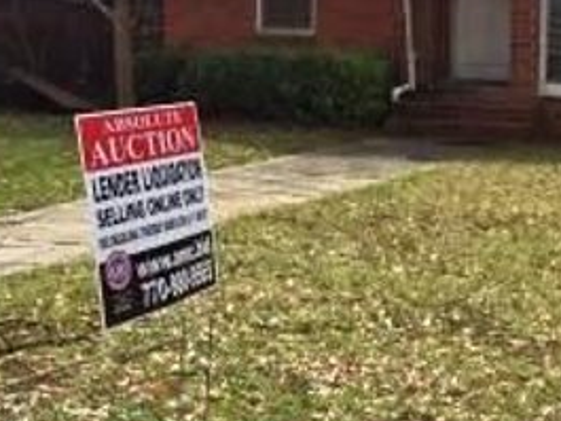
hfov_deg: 27.7
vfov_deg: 21.2
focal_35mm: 69
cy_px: 107
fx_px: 1119
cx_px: 435
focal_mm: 4.15
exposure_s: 1/1642
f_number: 2.2
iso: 32
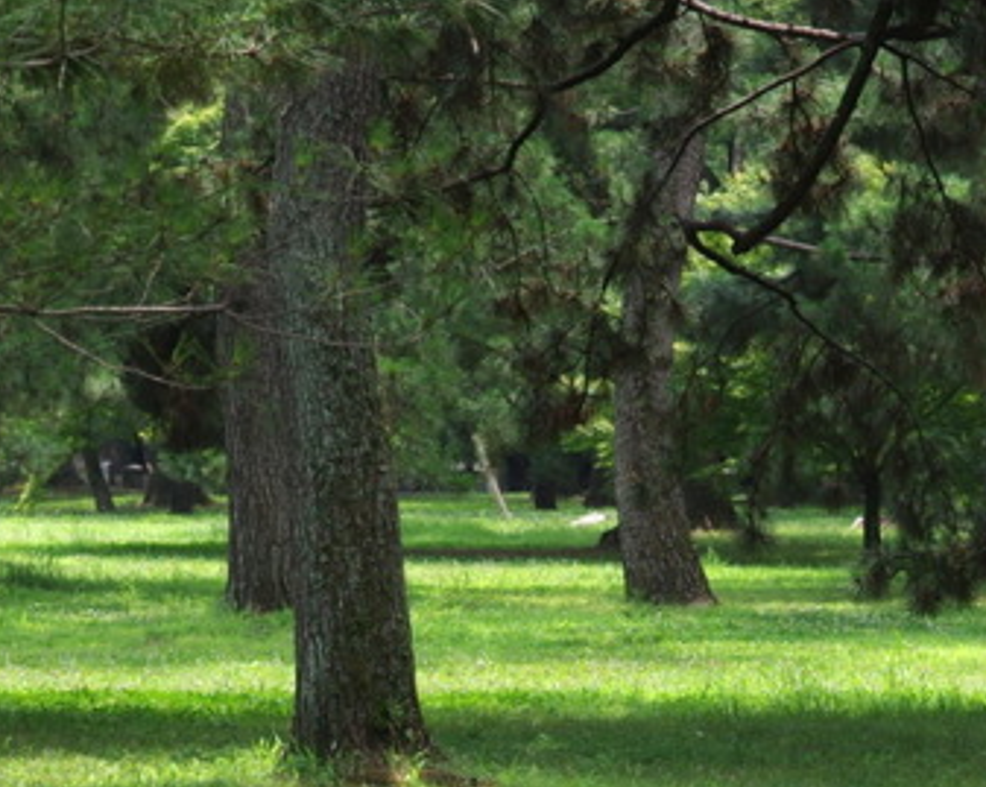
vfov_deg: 5.2
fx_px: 8718
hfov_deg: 6.5
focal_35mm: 299
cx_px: 661
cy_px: 609
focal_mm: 70
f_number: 7.1
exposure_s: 1/125
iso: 100
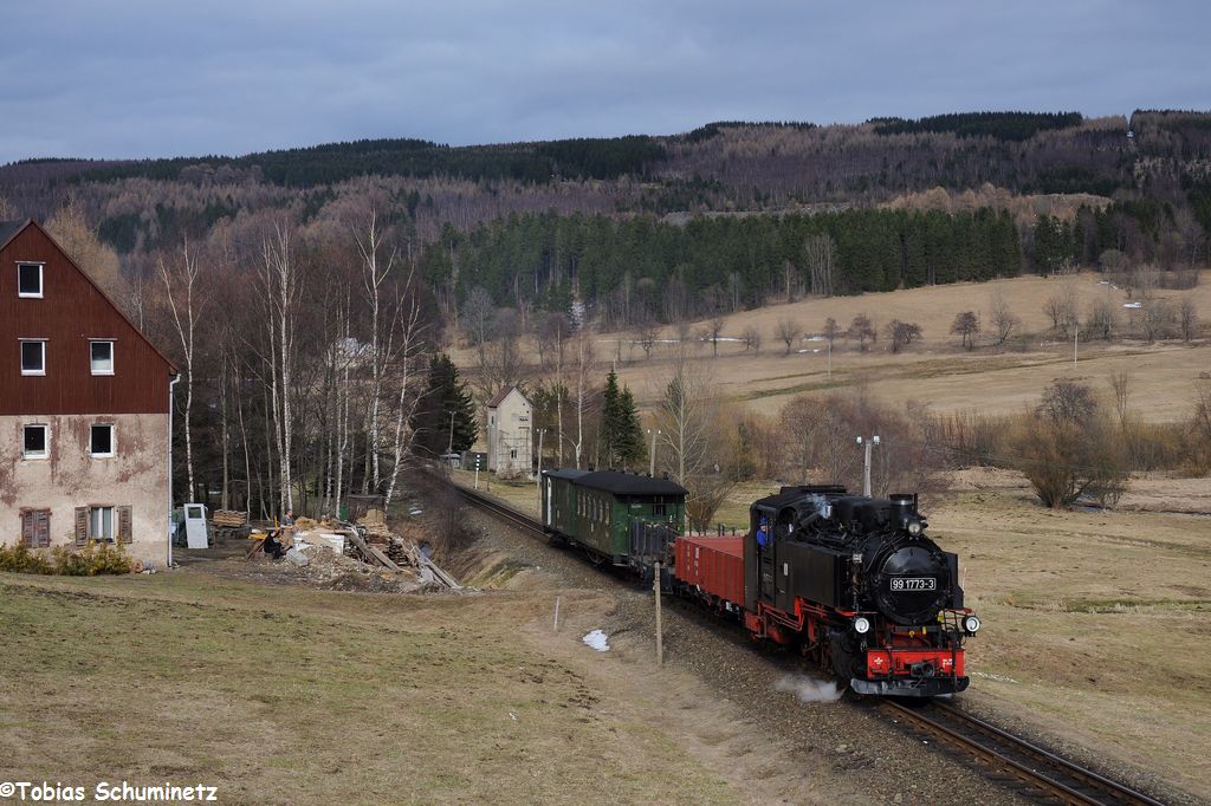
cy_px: 403
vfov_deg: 23.8
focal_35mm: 57
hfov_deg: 35.1
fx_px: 1917
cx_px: 606
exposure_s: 1/400
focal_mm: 38
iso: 320
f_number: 7.1
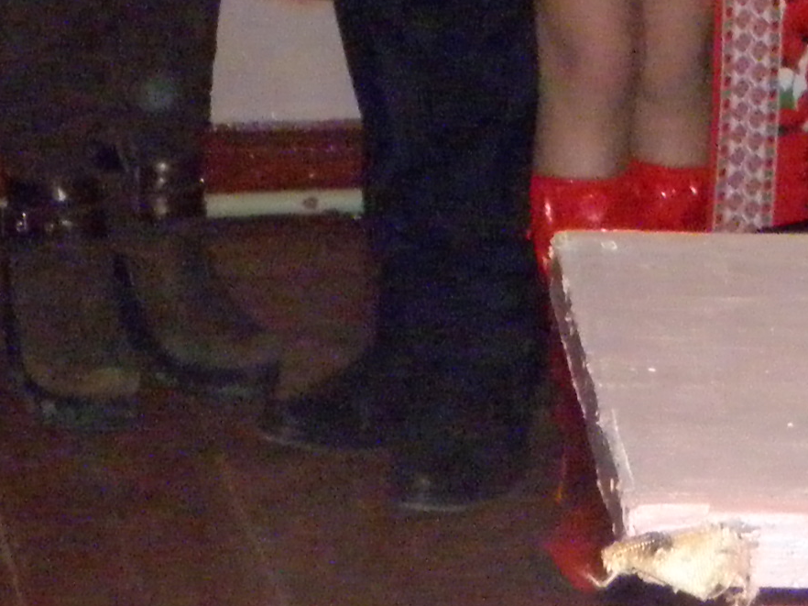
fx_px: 5671
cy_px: -716
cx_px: 174
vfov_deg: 5.9
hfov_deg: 8.1
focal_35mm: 243
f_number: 4.1
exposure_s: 1/125
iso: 640
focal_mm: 9.7
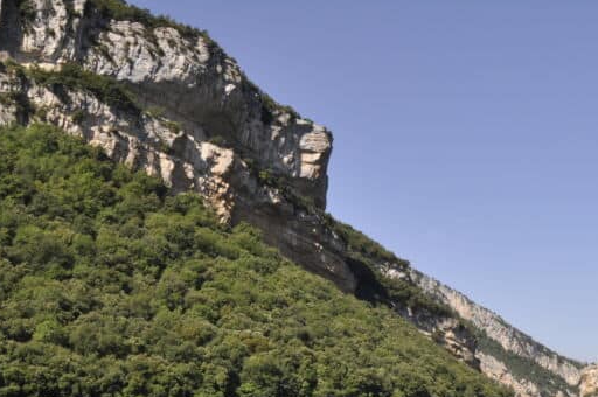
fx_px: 896
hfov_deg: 36.0
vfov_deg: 24.2
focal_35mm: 54
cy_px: 369
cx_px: 456
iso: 200
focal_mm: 18
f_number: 18
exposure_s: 1/125
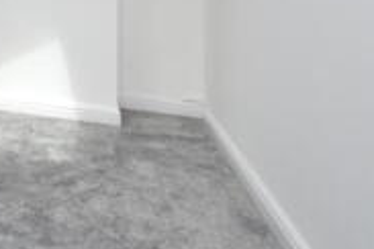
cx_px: -67
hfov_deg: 38.0
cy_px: -48
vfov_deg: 29.5
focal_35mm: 39
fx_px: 405
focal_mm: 10
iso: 100
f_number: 5.6
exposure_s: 1/125
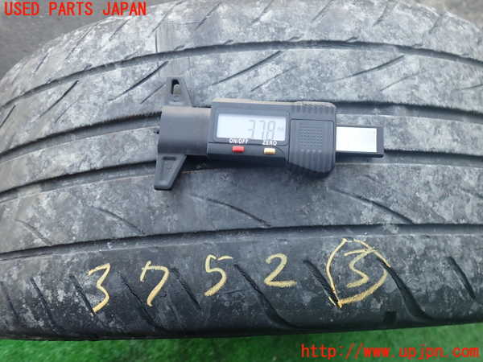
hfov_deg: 60.0
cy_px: 181
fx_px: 419
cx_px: 242
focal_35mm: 30
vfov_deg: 46.8
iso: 200
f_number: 2.3
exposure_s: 1/80
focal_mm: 5.4
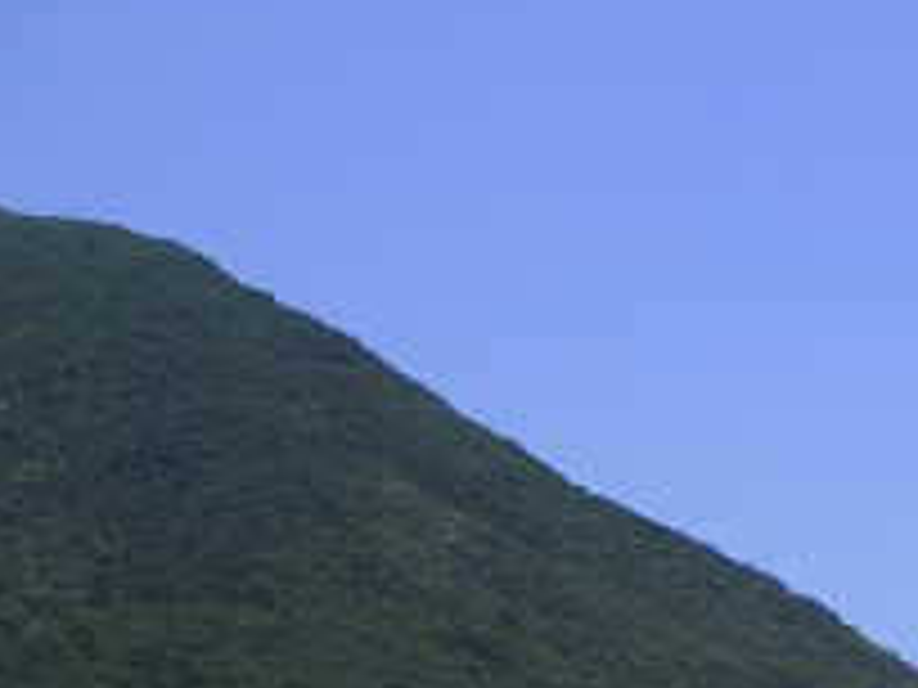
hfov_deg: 15.7
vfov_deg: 12.2
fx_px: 3156
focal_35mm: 119
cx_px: 1210
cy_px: 841
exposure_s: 1/180
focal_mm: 6
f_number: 6.7
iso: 50
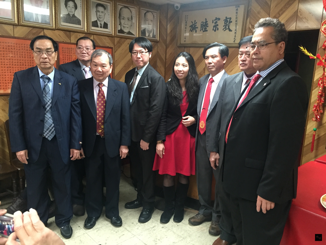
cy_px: 122
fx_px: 273
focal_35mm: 29
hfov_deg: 61.7
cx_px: 163
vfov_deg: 48.2
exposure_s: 1/24
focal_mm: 4.15
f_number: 2.2
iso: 250
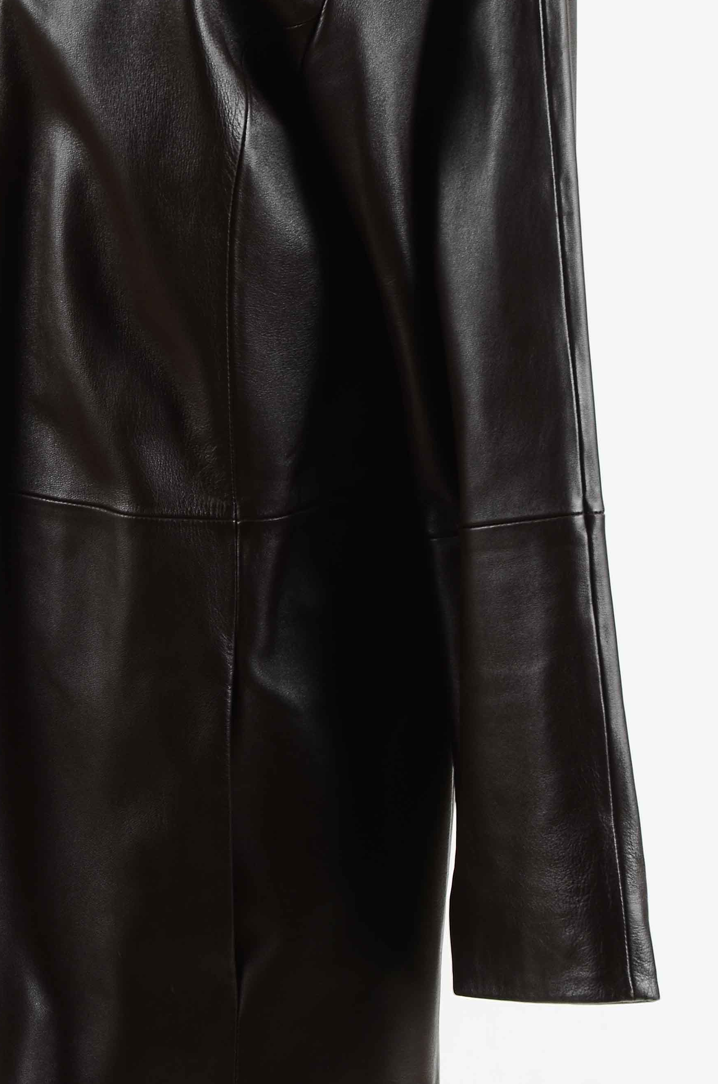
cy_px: 277
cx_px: 113
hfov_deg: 7.9
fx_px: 5198
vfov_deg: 11.9
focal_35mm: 173
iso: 160
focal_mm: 62
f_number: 8
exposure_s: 1/80
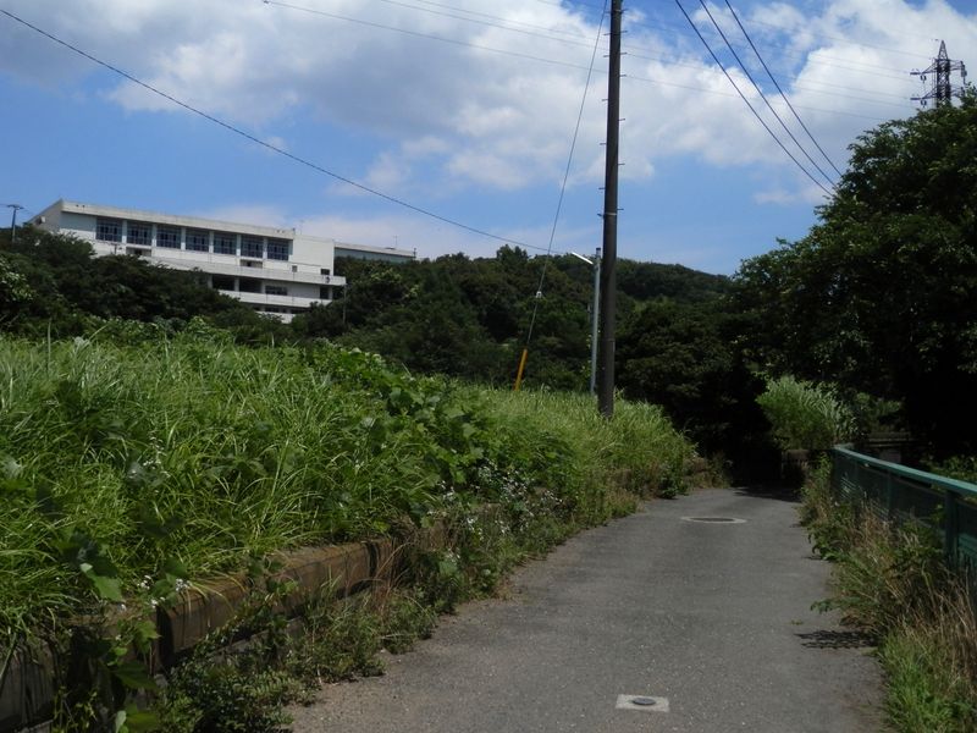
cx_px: 488
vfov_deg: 38.7
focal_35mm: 37
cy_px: 366
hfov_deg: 50.1
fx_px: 1044
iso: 80
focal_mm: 6.6
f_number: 10.1
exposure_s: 1/320
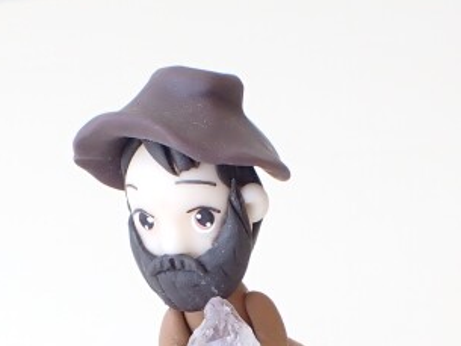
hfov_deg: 30.5
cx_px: 153
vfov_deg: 22.4
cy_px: 348
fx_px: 839
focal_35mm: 63
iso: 160
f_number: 3.2
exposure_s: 1/125
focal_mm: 5.4
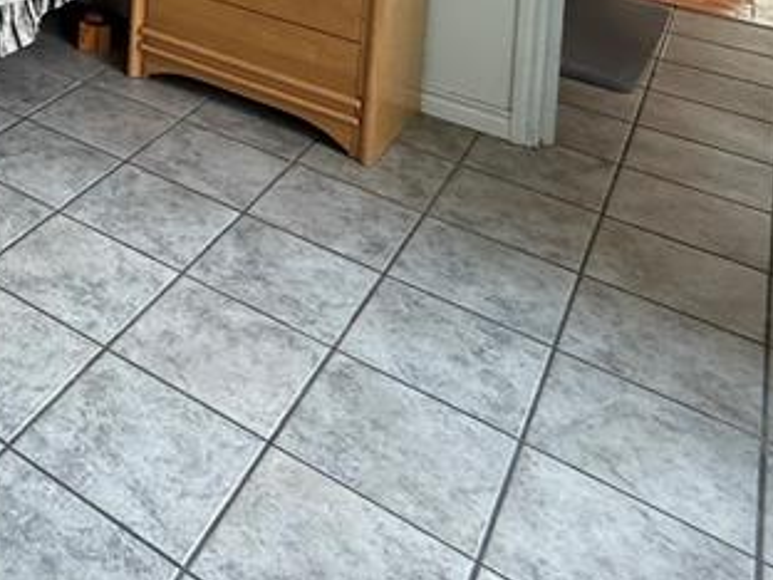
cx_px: -74
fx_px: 1027
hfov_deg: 35.4
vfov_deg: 23.9
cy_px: -320
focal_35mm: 46
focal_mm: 2.22
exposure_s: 1/80
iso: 320
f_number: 2.2
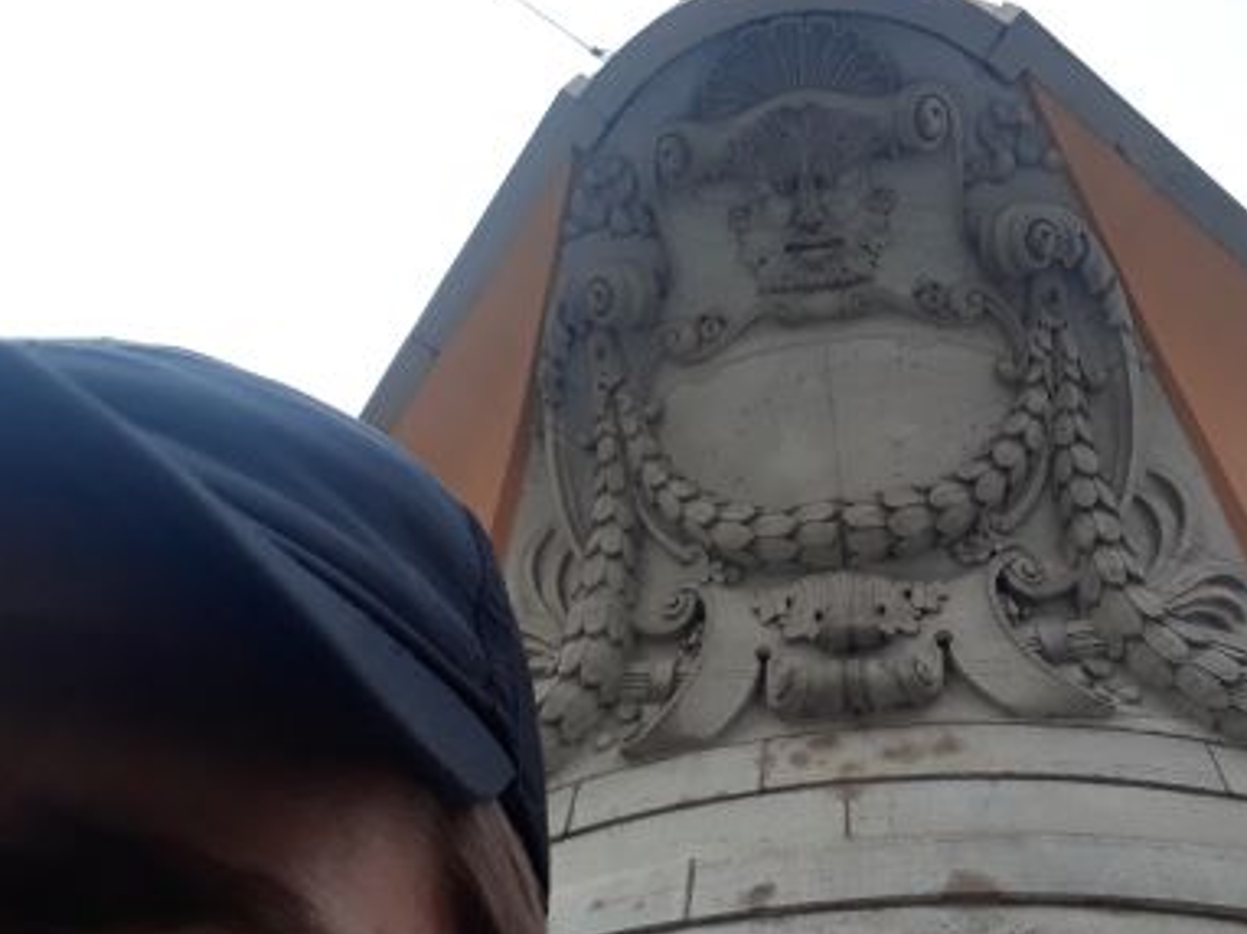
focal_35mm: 39
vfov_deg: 36.7
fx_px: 1404
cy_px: 542
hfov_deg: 47.6
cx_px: 754
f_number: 1.9
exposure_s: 1/668
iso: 50
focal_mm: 2.91
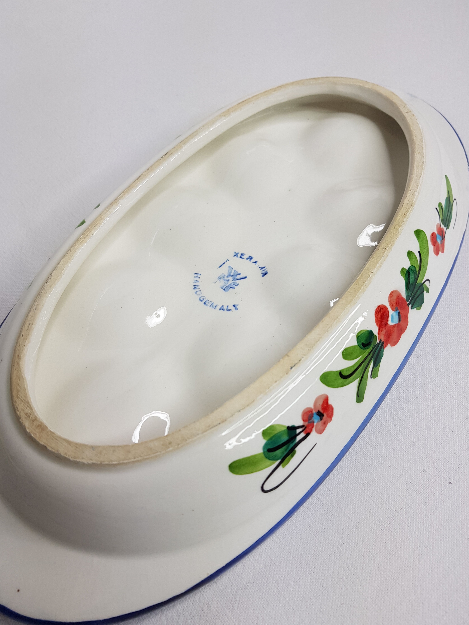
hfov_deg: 51.4
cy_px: 322
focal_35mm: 27
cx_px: 233
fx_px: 488
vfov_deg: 65.3
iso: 40
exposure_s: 1/213
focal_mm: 4.2
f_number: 1.7
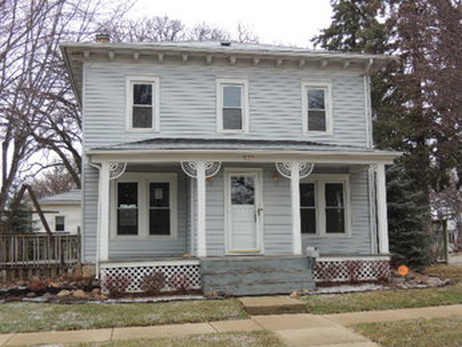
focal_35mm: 47
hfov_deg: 40.4
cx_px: 231
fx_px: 628
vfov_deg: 30.9
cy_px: 174
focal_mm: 8.3
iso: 100
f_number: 3.5
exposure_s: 1/80
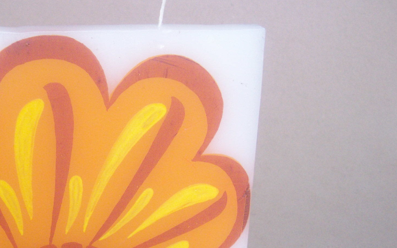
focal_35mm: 69
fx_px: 746
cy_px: 217
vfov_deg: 18.6
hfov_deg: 28.9
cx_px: 59
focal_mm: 7.7
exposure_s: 1/15
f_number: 3.5
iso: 160
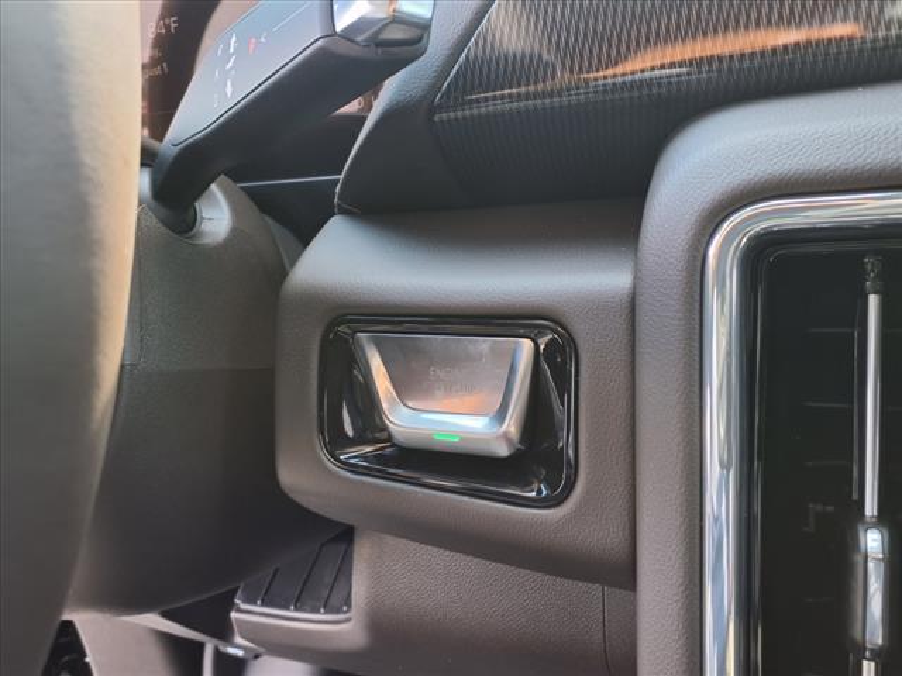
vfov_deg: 51.4
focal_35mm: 27
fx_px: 704
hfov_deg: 65.3
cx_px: 451
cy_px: 338
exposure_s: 1/40
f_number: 1.9
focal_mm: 3.58
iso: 50
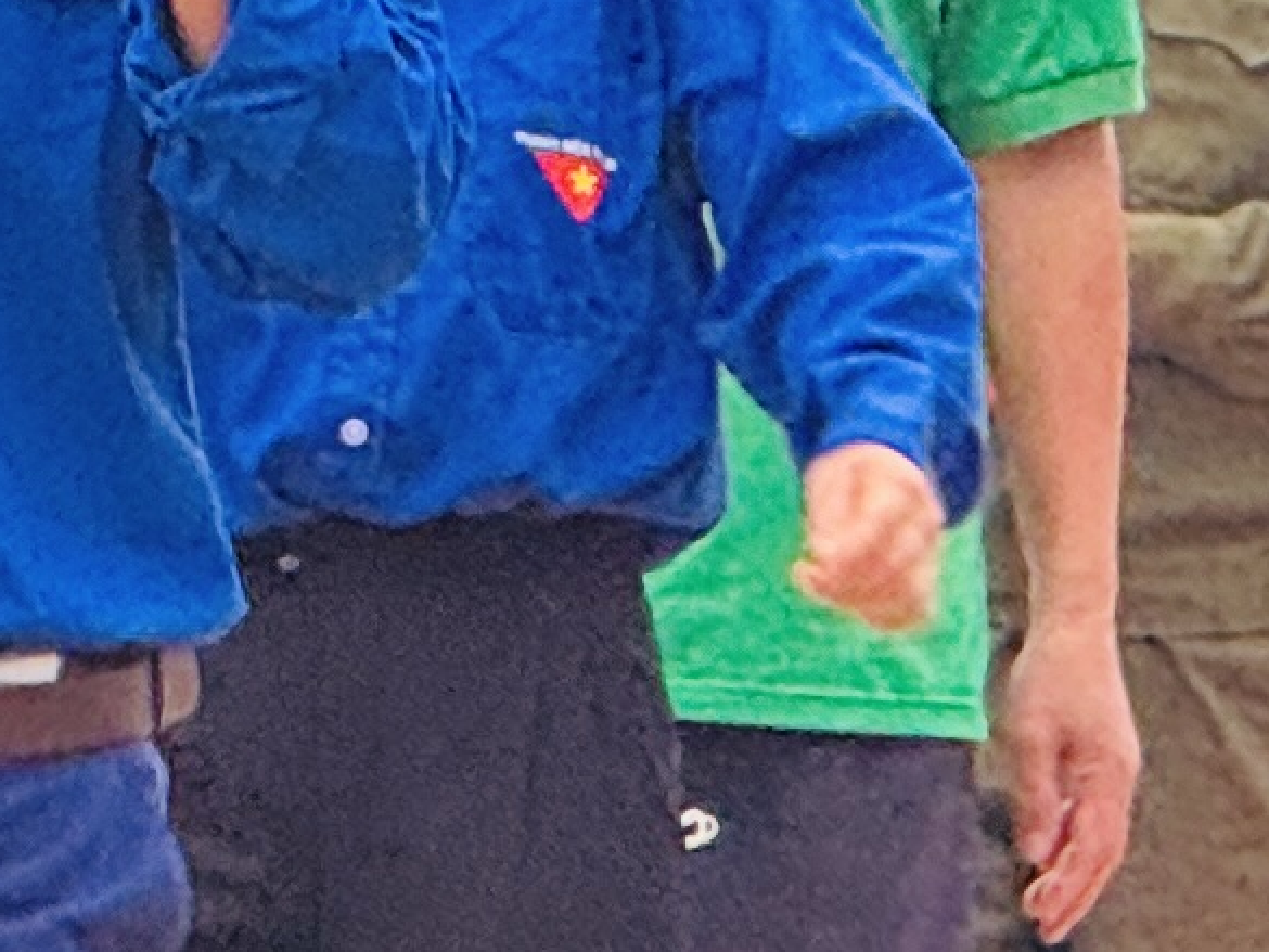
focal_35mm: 827
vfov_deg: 1.8
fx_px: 30324
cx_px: -2269
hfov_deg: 2.4
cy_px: -102
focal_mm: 15.66
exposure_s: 1/99
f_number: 2.8
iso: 64
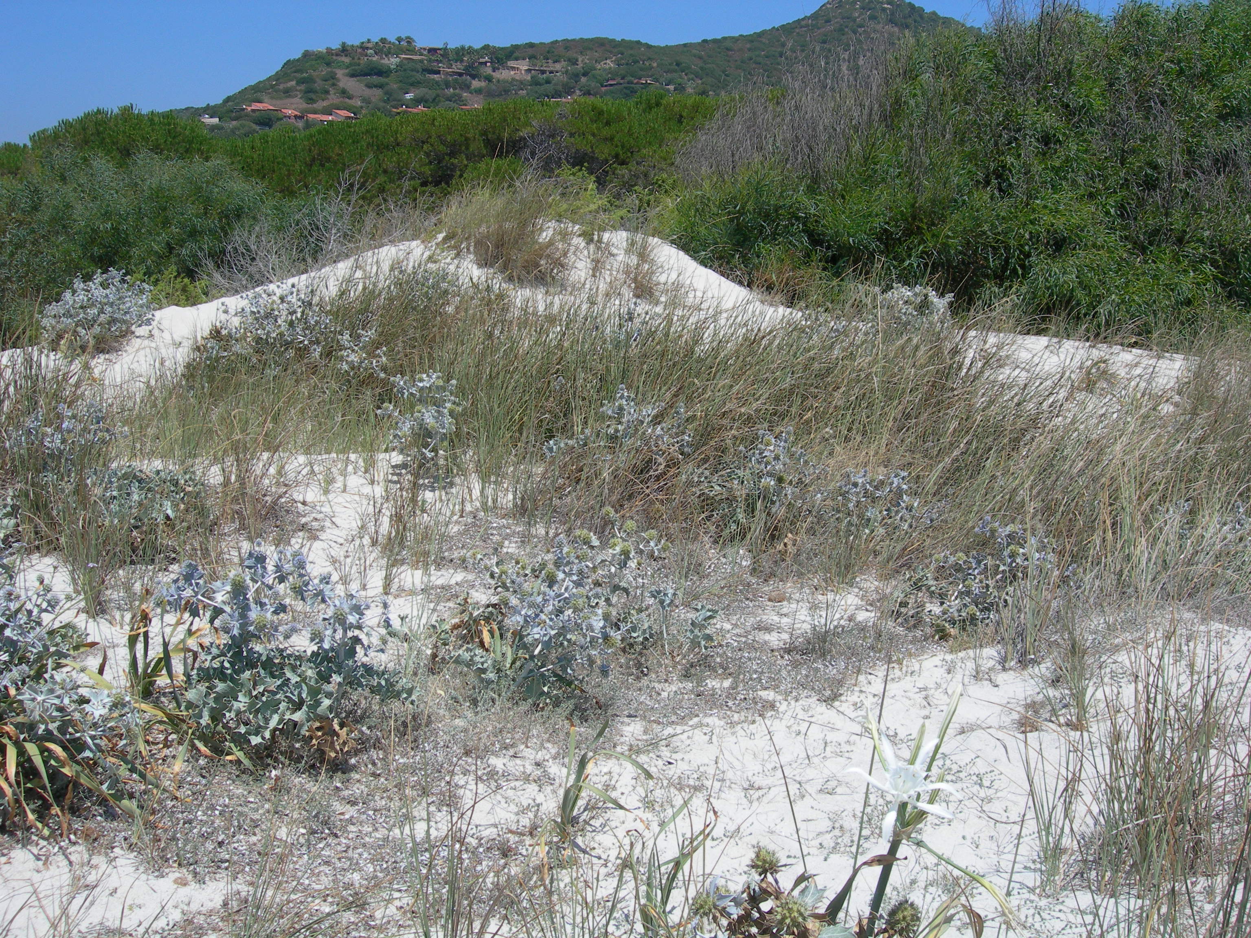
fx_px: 1373
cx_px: 626
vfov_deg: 37.7
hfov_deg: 49.0
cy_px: 469
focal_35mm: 38
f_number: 4.8
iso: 50
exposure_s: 1/668
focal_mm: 7.8
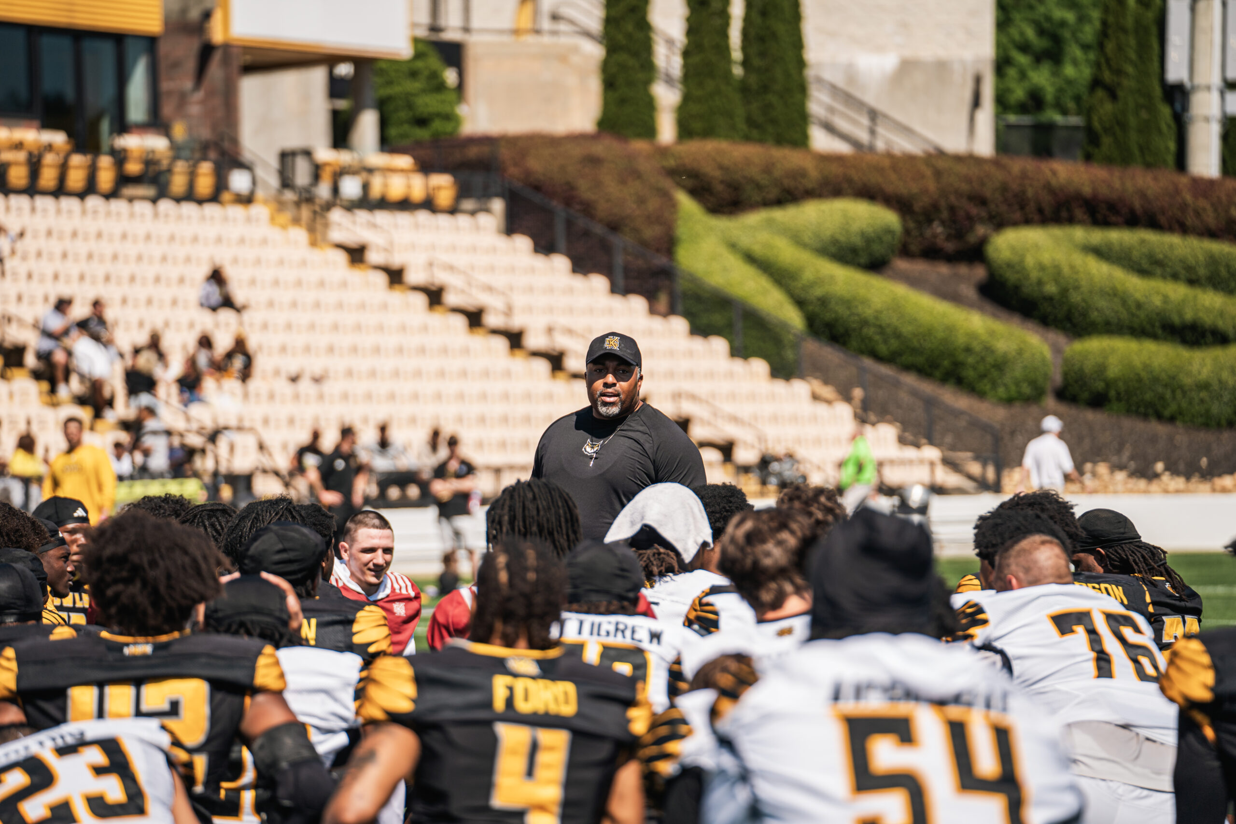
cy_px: 412
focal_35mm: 146
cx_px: 618
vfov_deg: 9.4
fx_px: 5013
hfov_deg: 14.1
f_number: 2.8
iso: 100
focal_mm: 146
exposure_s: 1/2000
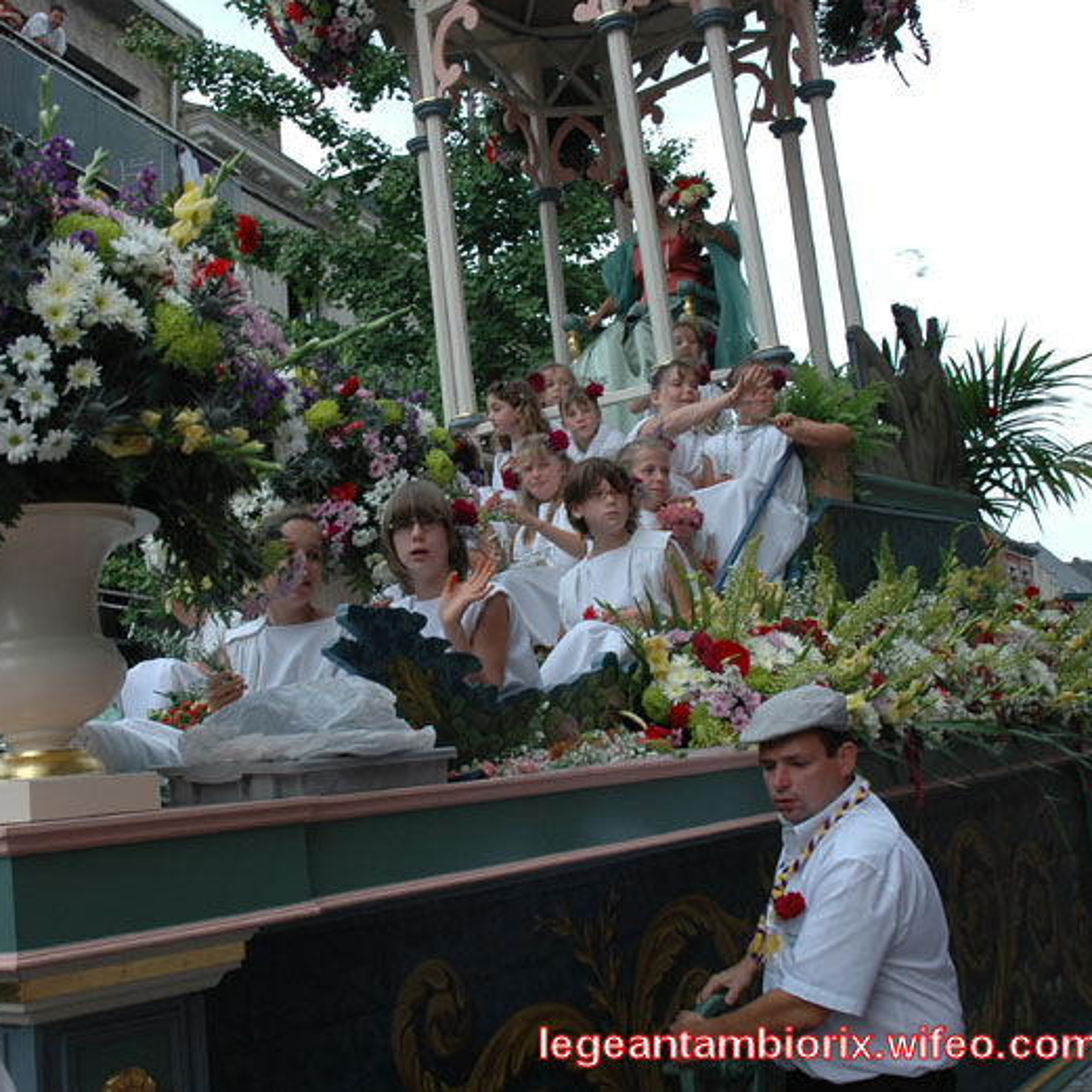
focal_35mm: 43
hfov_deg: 39.0
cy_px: 537
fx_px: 1535
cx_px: 438
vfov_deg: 39.2
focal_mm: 22
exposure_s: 1/320
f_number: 5.6
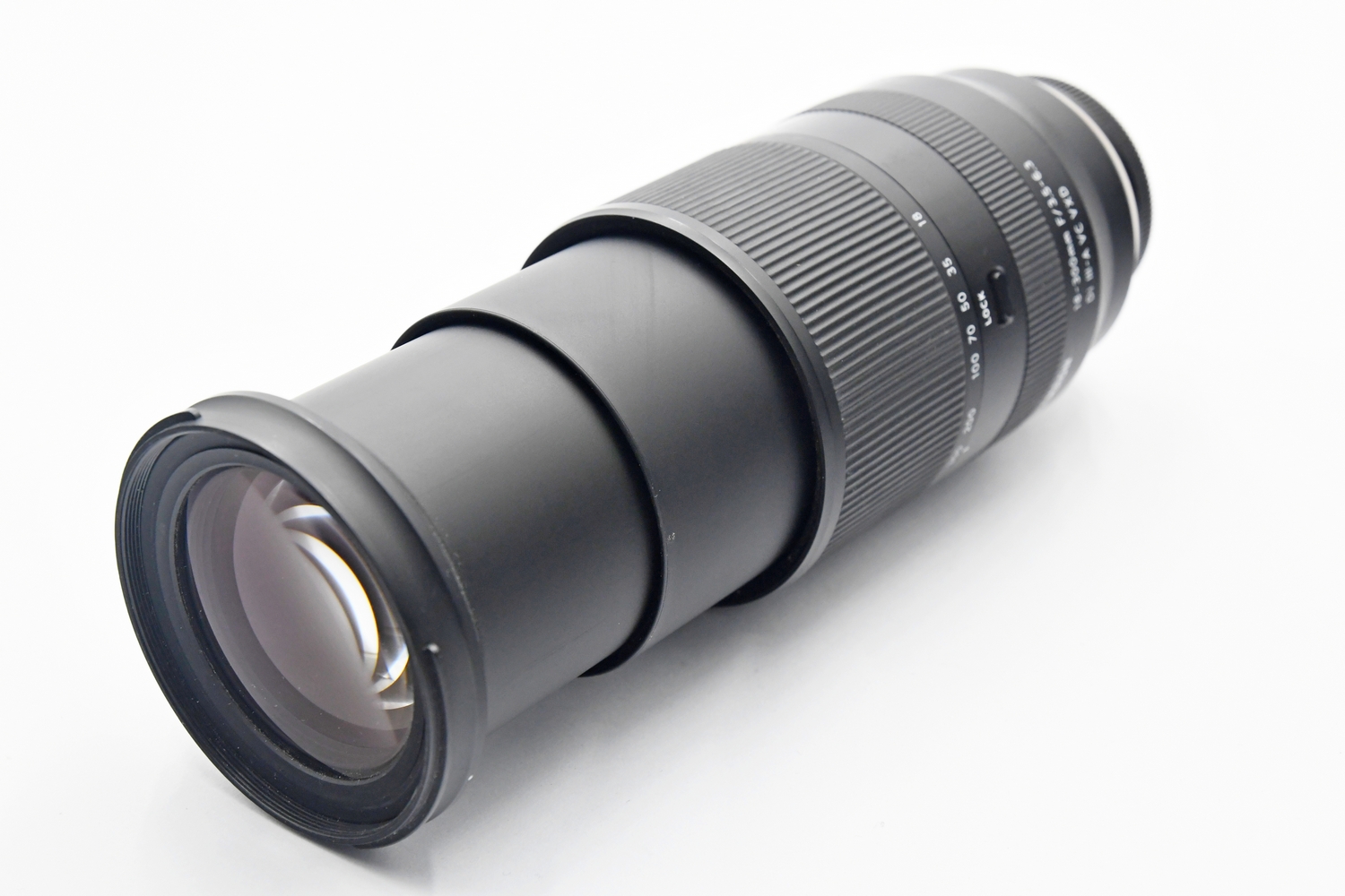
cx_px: 672
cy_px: 448
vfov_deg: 19.7
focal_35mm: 69
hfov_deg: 29.2
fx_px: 2578
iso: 1600
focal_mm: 46
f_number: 7.1
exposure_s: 1/125
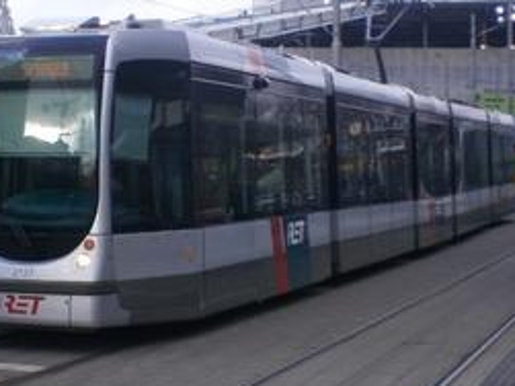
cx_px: 197
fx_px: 1279
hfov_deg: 22.7
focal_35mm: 86
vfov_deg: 17.1
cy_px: 150
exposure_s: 1/125
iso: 100
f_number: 4.6
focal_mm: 6.3
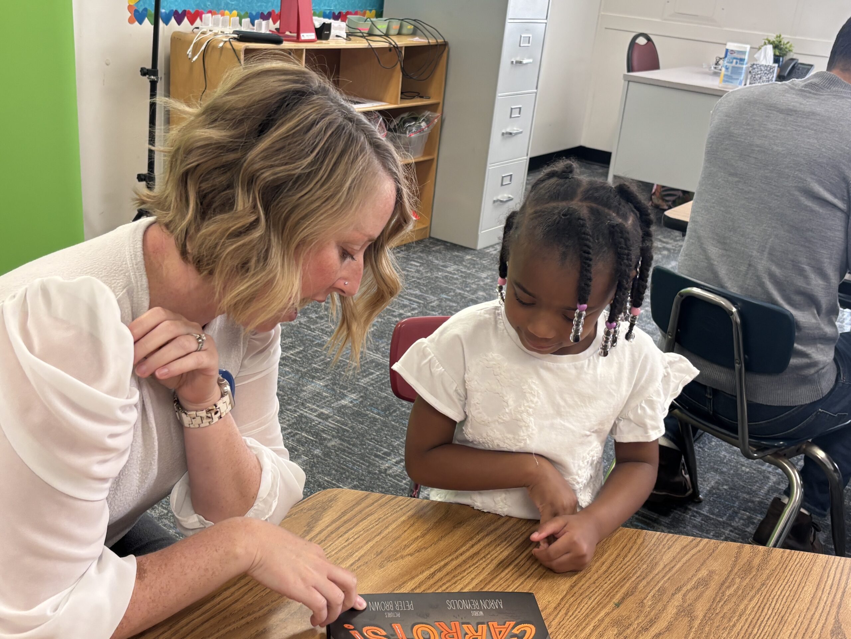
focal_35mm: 26
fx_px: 639
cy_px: 320
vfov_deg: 53.1
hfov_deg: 67.3
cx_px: 426
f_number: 1.6
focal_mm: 5.96
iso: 100
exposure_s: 1/60
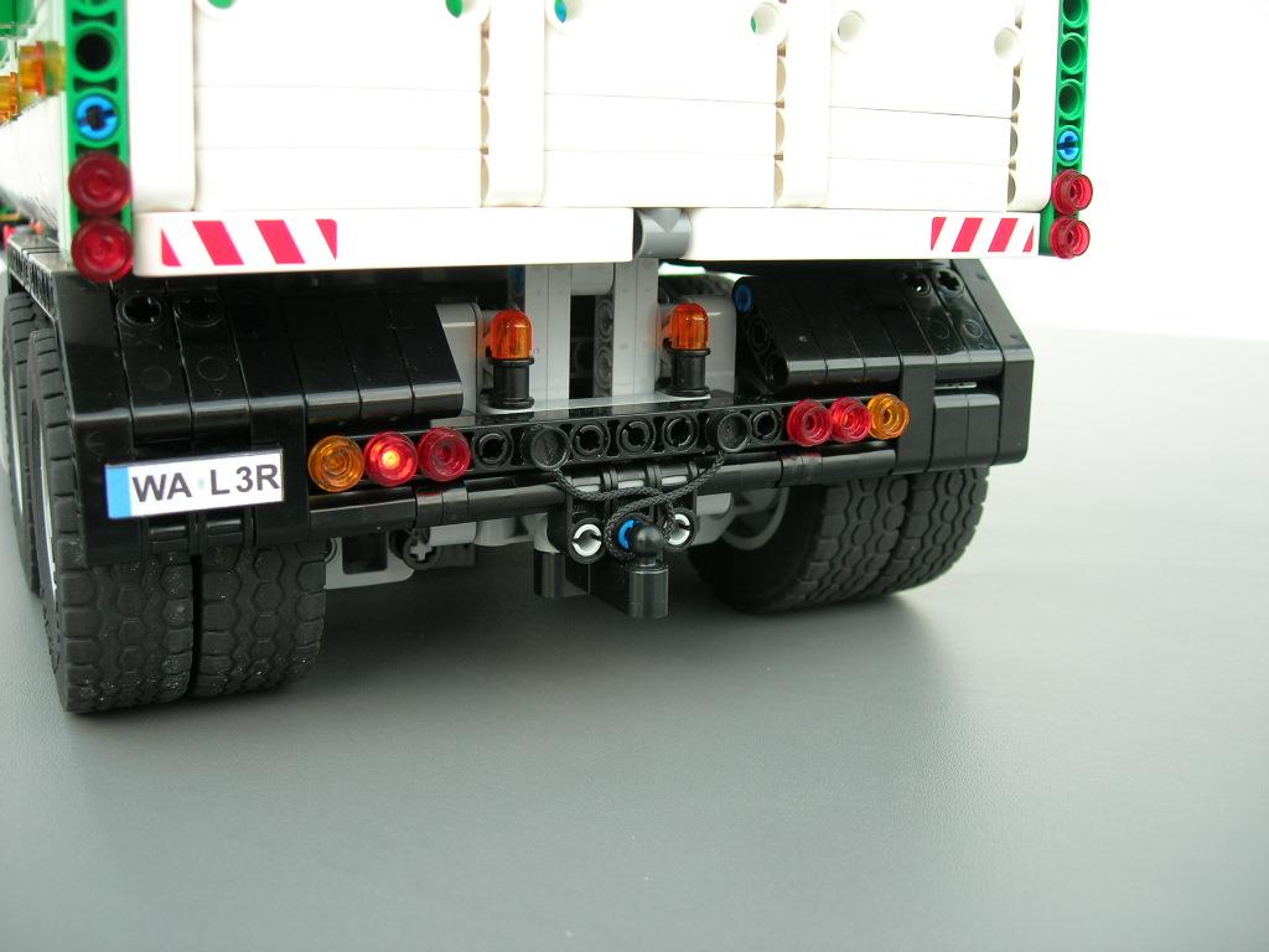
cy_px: 476
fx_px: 1393
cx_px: 634
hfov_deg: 49.0
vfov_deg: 37.7
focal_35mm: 38
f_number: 2.8
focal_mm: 7.8
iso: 64
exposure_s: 1/46.3
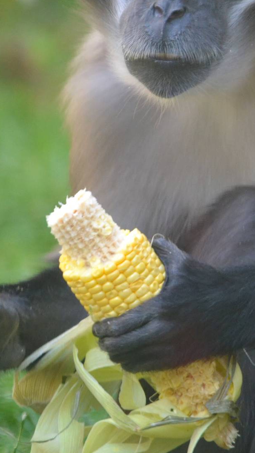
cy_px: 129
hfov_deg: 1.0
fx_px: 13915
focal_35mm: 1157
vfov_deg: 1.9
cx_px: 160
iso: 2500
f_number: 6.3
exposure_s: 1/500
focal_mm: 500
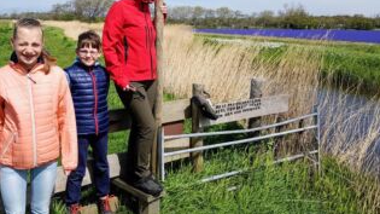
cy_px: 82
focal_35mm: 36
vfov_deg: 32.7
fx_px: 363
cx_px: 163
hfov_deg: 55.1
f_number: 1.7
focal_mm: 4.2
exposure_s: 1/3120
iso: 50
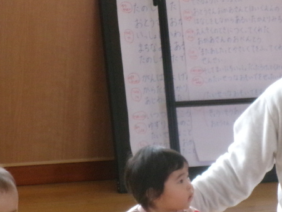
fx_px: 2077
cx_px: 184
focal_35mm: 255
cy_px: 163
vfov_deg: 5.8
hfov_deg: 7.8
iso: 658
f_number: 6.2
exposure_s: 1/125
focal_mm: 20.6
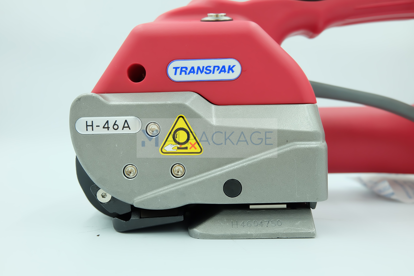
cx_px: 207
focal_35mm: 30
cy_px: 138
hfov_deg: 61.9
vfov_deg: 43.6
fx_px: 345
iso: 400
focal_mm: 20.1
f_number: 4.5
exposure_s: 1/210
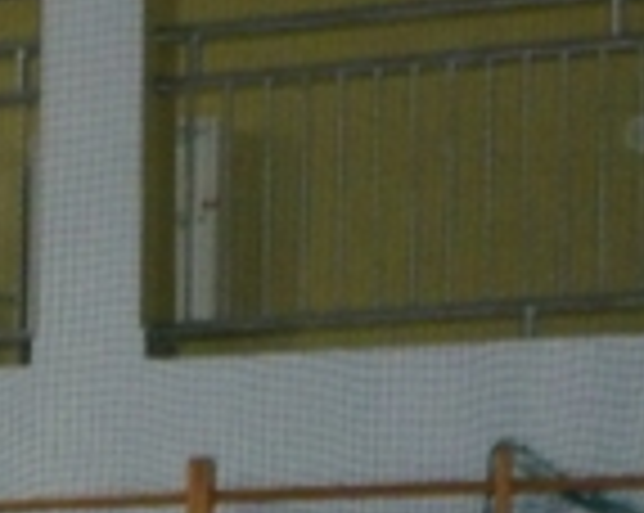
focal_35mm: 181
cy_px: 911
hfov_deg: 9.8
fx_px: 3445
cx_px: -716
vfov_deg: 8.2
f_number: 4.5
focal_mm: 6.2
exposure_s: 1/13
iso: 700
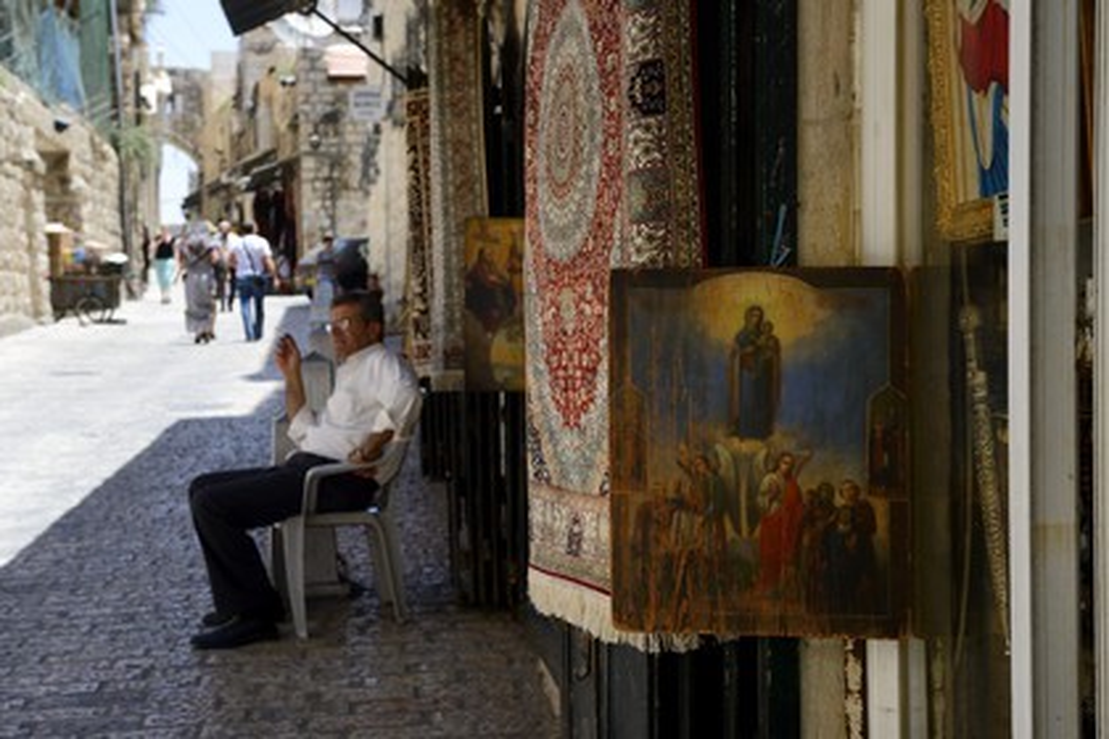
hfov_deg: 36.2
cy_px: 370
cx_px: 554
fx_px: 1694
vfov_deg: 24.6
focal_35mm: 55
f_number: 6.3
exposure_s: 1/320
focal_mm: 55
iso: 200
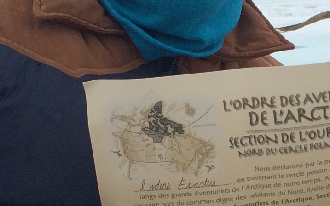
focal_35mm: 140
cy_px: 181
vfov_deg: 9.3
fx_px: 1259
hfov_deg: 14.6
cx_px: 361
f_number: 2.2
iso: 32
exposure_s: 1/5128
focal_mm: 4.15
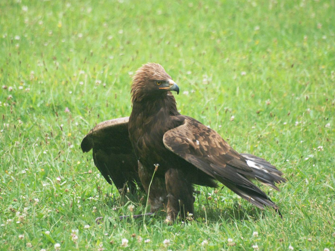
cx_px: 163
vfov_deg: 3.1
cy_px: 126
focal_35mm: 487
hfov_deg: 4.1
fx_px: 4713
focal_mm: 300
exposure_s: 1/500
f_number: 5.6
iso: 1600
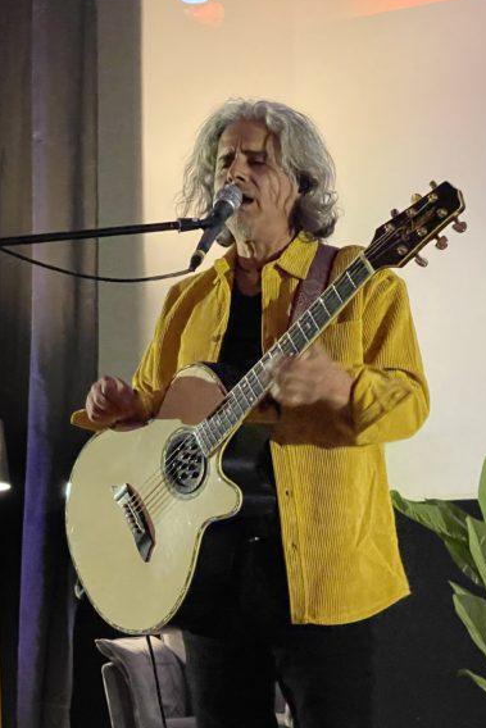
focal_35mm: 90
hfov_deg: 15.2
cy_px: 360
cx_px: 245
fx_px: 1821
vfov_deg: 22.6
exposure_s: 1/31
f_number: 2.2
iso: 1000
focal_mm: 7.5
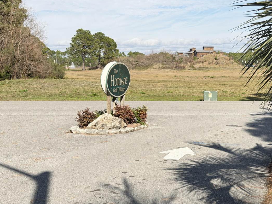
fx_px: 464
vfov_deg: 24.8
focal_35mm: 59
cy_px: 101
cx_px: 162
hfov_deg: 32.6
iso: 64
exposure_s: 1/4587
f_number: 1.78
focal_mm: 6.76
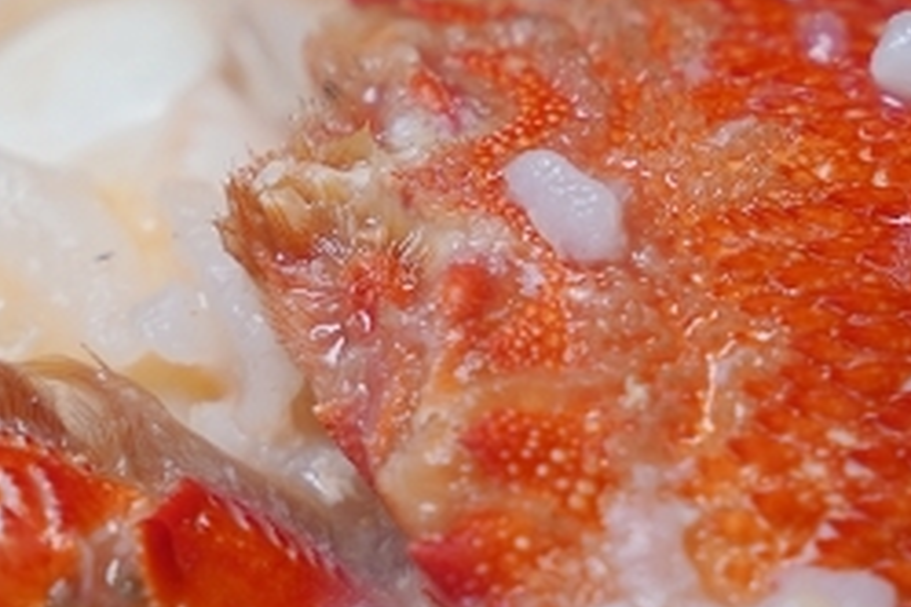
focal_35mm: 361
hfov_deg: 5.7
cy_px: 69
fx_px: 9135
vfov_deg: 3.8
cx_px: 574
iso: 100
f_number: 4
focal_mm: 75
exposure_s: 1/80
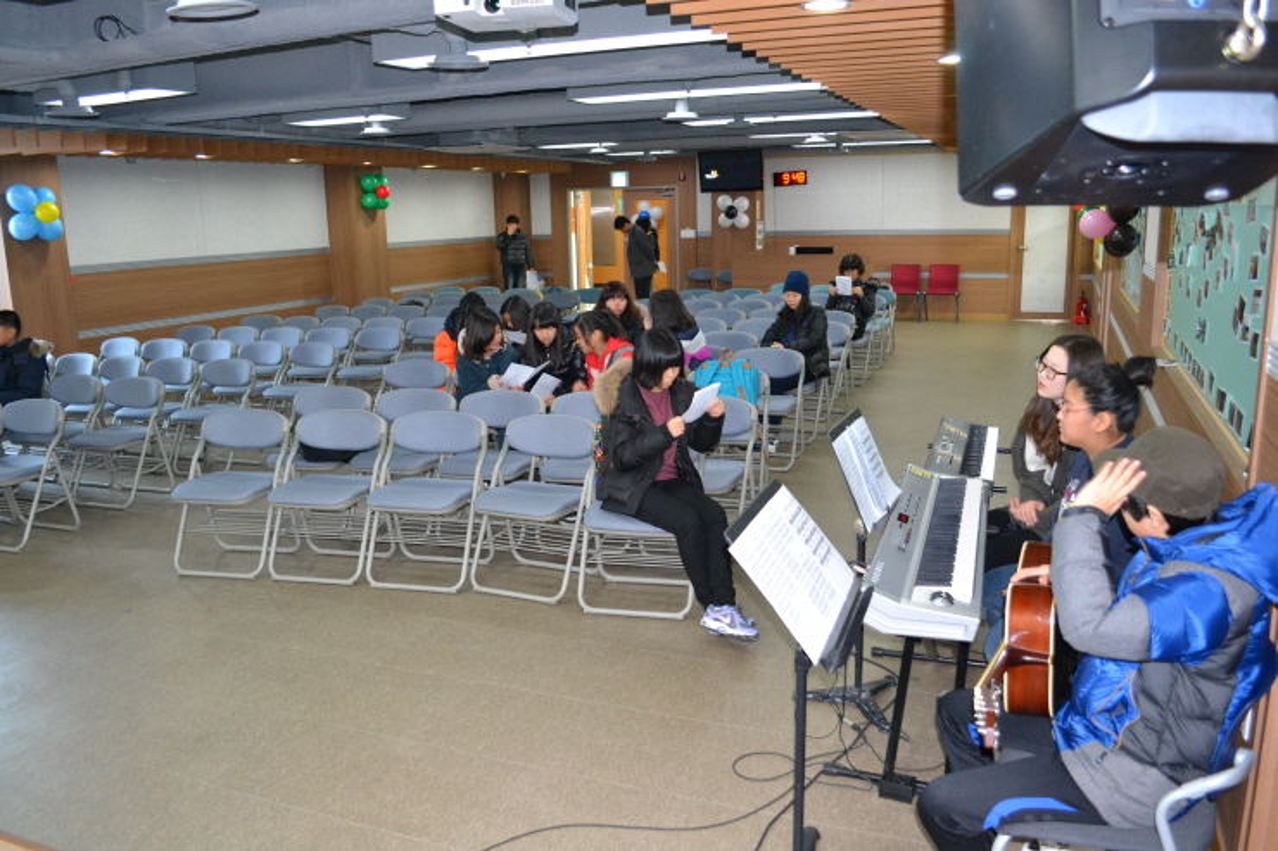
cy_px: 426
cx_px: 639
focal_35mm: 27
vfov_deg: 47.9
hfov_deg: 67.4
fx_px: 958
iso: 1600
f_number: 3.5
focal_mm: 18
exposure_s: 1/60
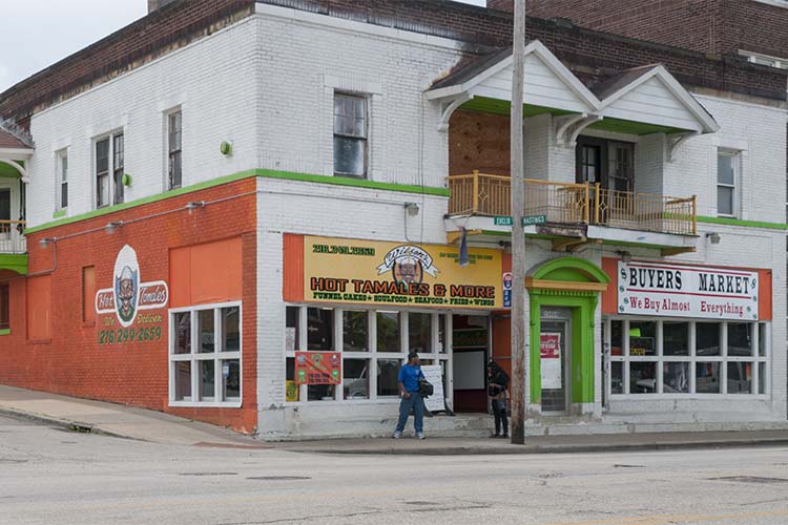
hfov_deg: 36.9
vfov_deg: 25.1
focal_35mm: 54
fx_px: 1182
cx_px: 394
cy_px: 262
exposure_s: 1/320
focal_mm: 36
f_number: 9
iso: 200
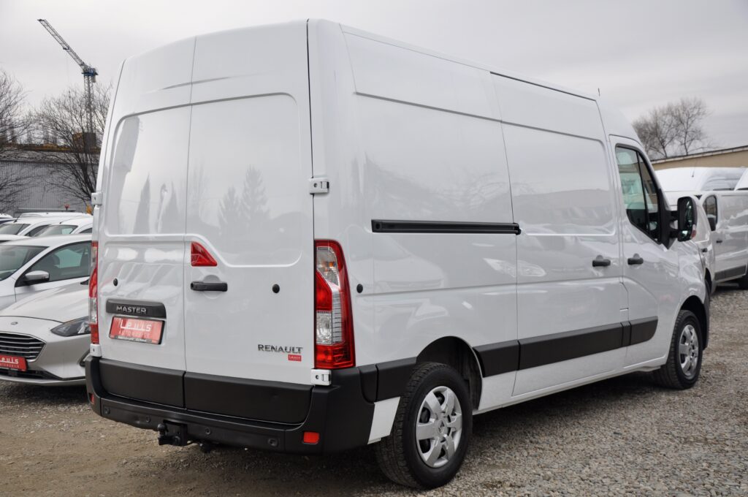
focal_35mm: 42
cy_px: 248
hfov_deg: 46.5
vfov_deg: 31.8
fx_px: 872
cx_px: 374
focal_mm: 28
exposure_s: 1/160
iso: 400
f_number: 6.3
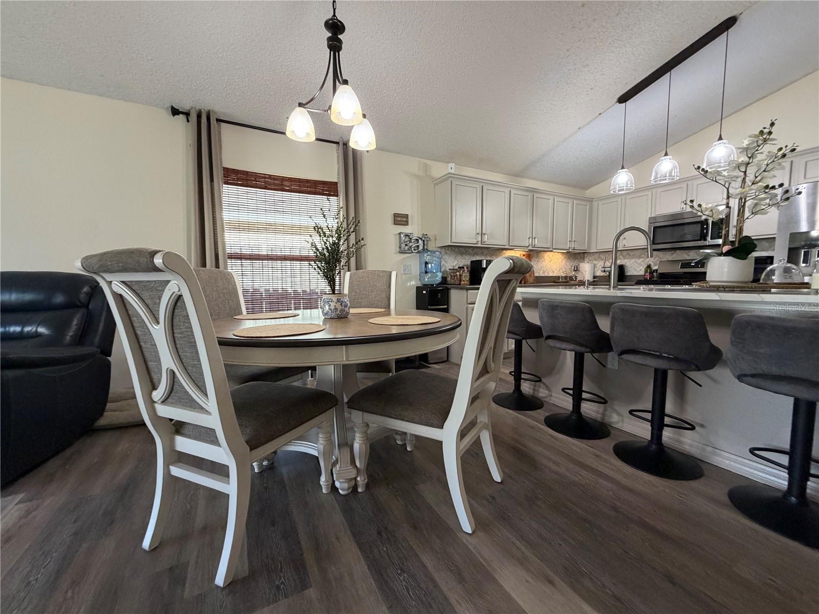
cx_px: 410
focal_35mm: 14
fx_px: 331
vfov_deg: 85.7
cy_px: 307
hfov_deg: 102.1
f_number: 2.2
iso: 250
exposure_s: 1/60
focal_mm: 2.22
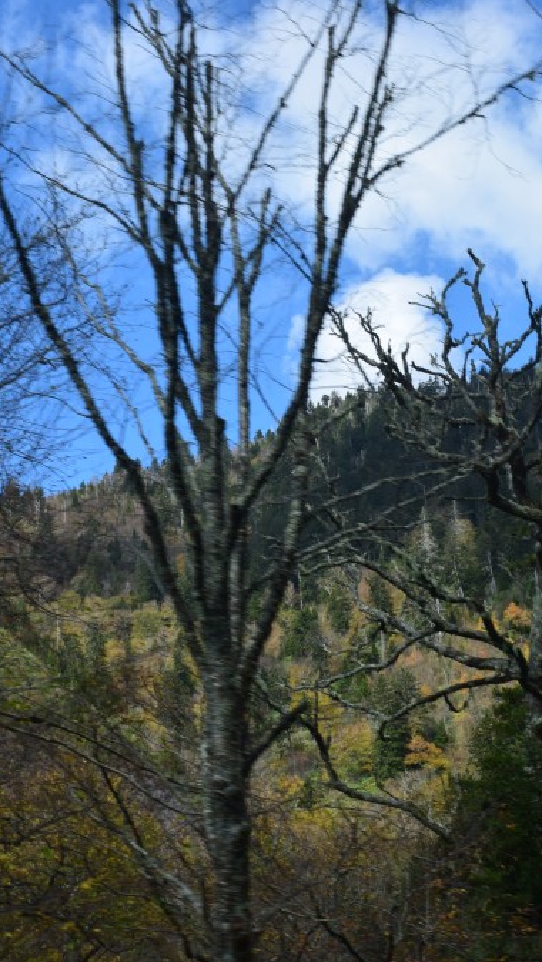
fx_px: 1399
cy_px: 482
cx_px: 173
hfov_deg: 21.8
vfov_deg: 38.0
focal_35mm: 55
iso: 400
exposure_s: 1/320
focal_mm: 23
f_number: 10
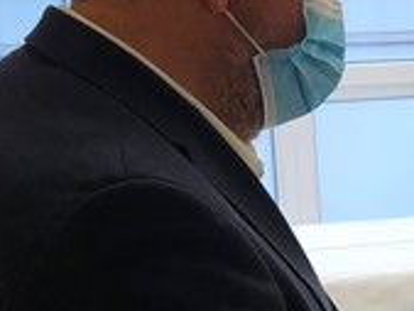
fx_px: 1664
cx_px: 622
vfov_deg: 10.5
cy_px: 389
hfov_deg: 13.4
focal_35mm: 139
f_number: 1.8
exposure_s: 1/100
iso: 100
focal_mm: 5.4
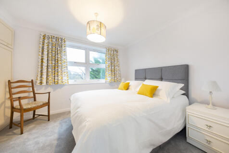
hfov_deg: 112.6
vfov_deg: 90.0
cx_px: 114
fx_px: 76
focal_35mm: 12
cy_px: 76
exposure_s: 1/4
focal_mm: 12
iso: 125
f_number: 16
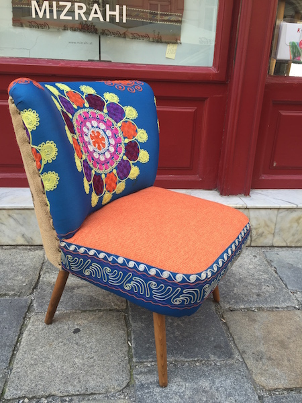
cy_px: 202
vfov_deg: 61.7
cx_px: 151
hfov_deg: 48.2
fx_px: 337
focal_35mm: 29
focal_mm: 4.15
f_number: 2.2
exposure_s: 1/218
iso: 32
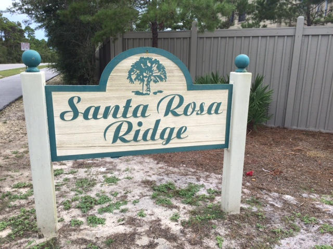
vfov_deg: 48.2
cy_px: 124
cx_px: 166
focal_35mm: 29
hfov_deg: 61.7
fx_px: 279
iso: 32
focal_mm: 4.15
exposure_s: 1/820
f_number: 2.2
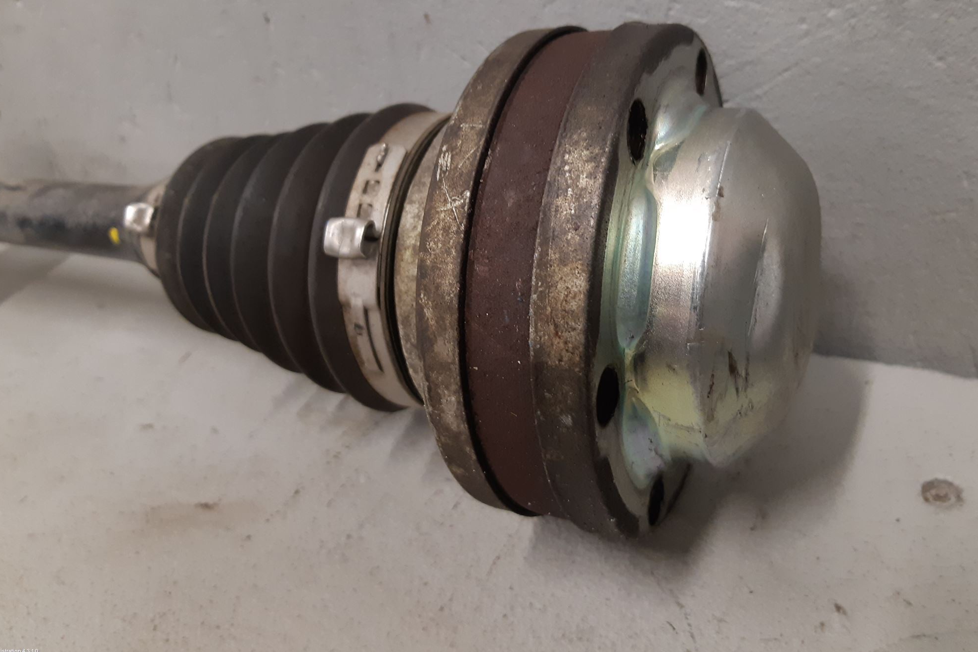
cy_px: 276
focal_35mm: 28
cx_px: 495
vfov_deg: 46.3
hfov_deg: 65.5
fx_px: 761
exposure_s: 1/50
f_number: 1.7
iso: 160
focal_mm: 3.93
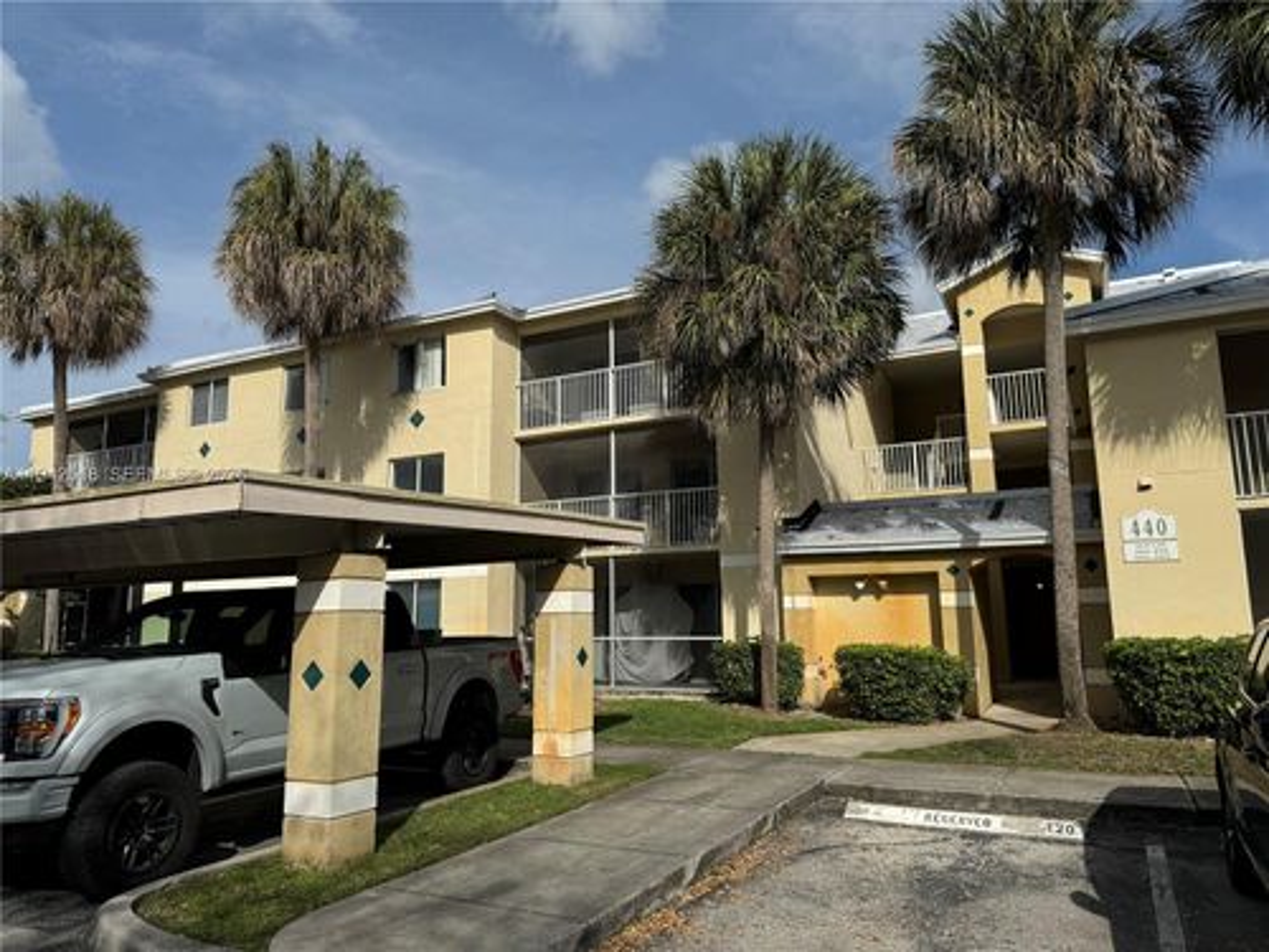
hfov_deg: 71.6
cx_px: 634
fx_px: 880
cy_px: 476
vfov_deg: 56.8
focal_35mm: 24
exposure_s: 1/9009
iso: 80
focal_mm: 6.86
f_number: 1.78
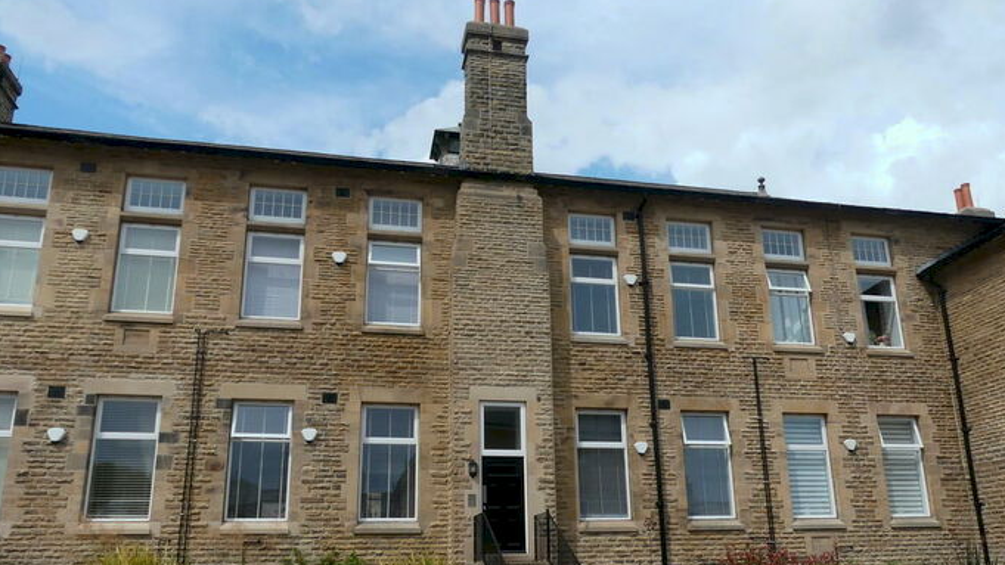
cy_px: 358
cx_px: 512
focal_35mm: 28
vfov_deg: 41.2
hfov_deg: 67.9
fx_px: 746
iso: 100
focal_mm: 4.5
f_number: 4
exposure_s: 1/1000
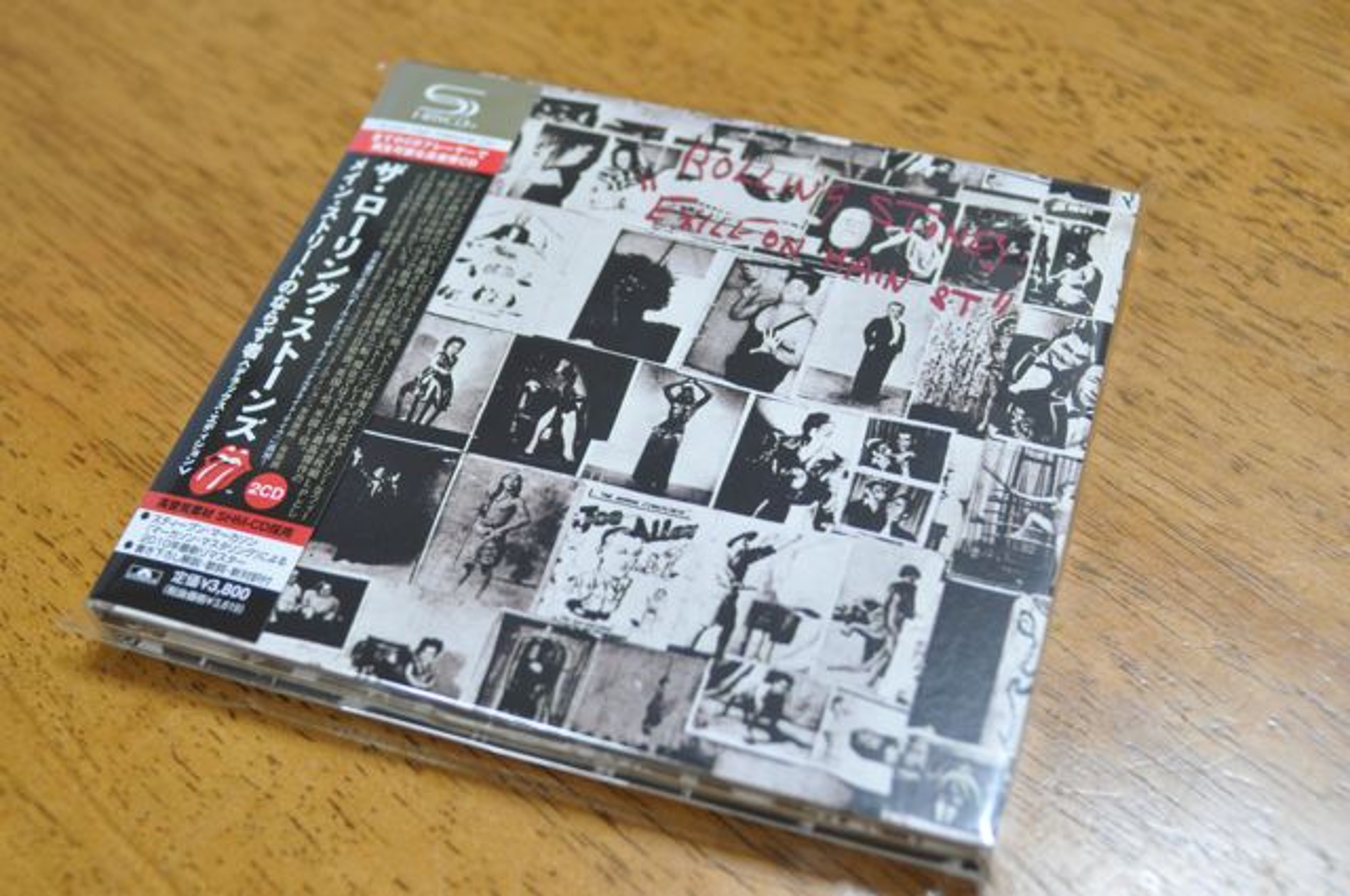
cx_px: 675
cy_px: 448
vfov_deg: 31.8
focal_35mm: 42
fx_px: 1573
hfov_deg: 46.5
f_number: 4.5
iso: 1250
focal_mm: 28
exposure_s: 1/80
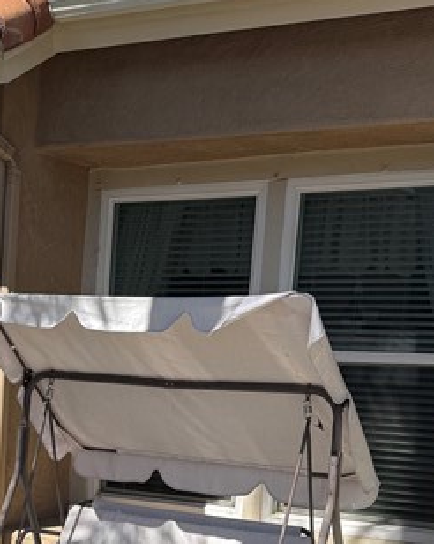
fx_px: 1254
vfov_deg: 23.7
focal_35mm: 78
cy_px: 498
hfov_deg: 19.0
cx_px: -19
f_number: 1.78
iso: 80
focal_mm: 6.76
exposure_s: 1/5714
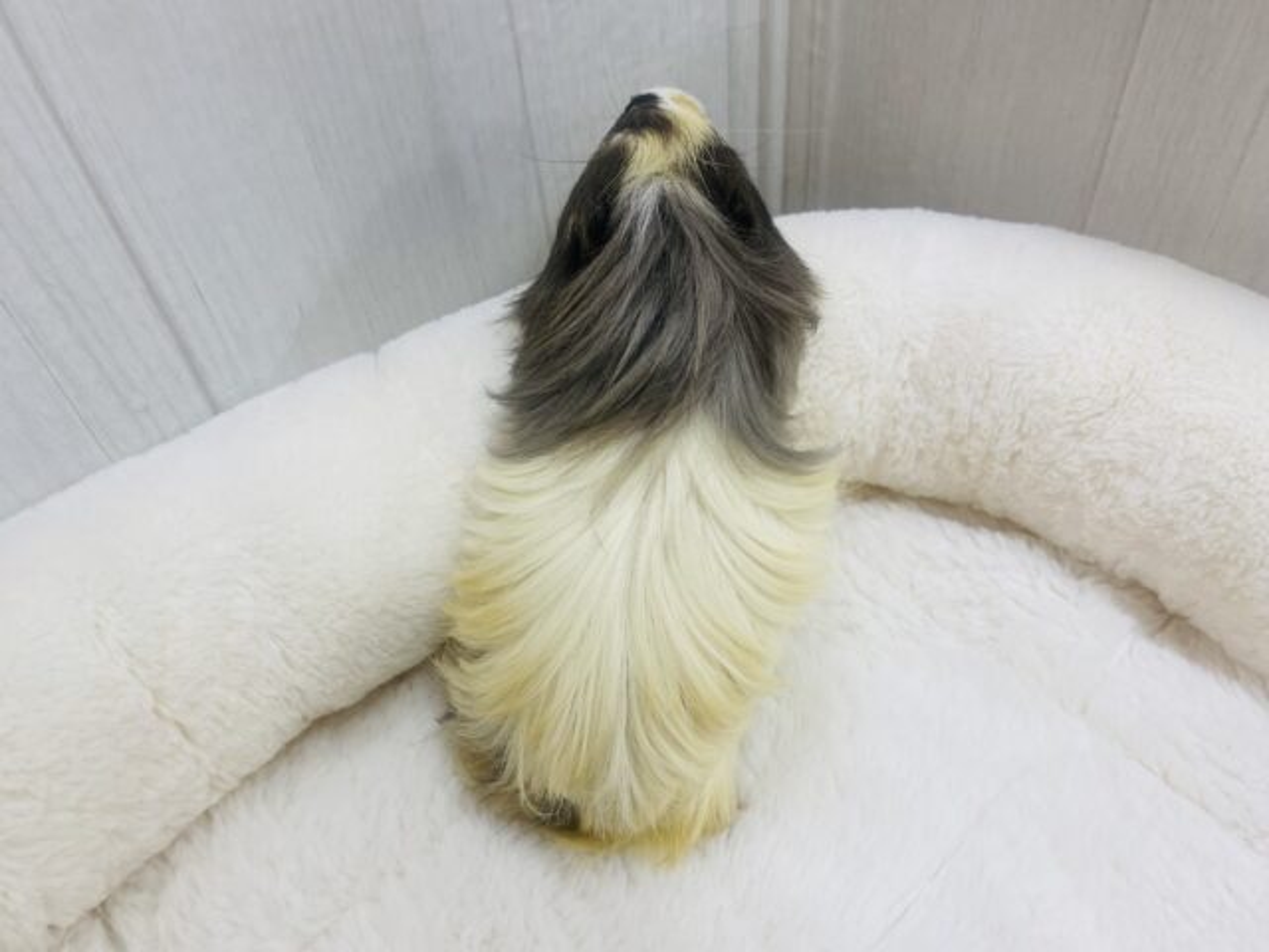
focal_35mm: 26
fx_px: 953
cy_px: 476
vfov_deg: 53.1
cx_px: 634
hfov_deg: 67.3
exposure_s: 1/100
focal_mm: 4.25
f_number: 1.8
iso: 80
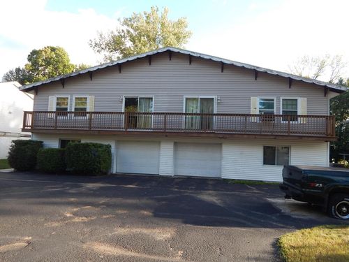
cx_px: 174
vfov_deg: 54.9
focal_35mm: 25
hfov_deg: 69.4
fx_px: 252
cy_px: 131
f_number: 3.1
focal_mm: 4.5
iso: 125
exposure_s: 1/250
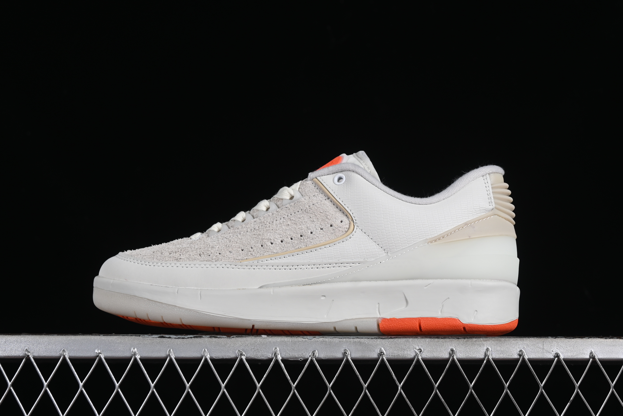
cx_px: 312
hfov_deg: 27.0
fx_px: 1298
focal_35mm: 75
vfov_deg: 18.2
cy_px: 208
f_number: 8
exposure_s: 1/80
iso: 160
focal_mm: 50
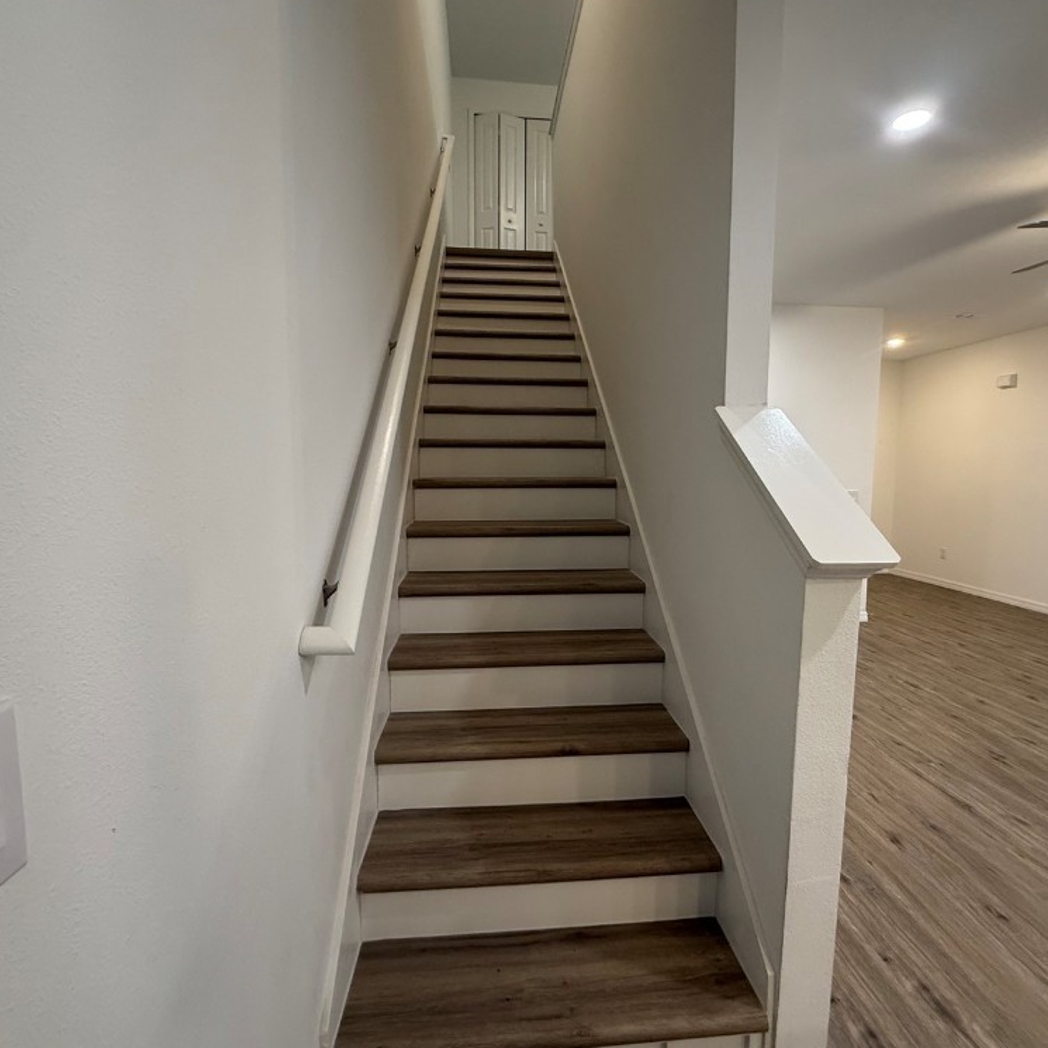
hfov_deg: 83.9
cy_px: 522
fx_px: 582
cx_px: 549
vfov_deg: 84.0
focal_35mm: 17
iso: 250
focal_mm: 2.22
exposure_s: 1/60
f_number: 2.2
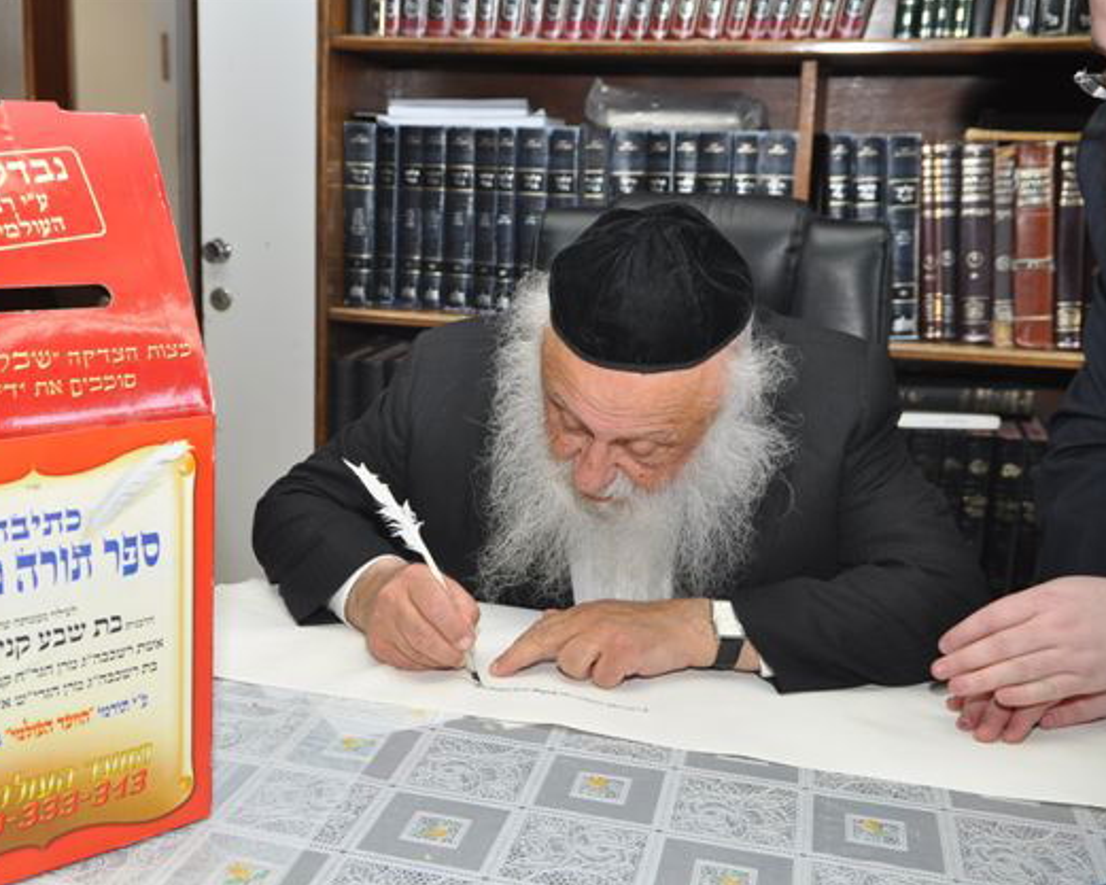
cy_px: 438
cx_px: 446
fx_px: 1244
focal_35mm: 38
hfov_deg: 47.7
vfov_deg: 39.2
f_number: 5
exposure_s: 1/60
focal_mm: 22
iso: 320
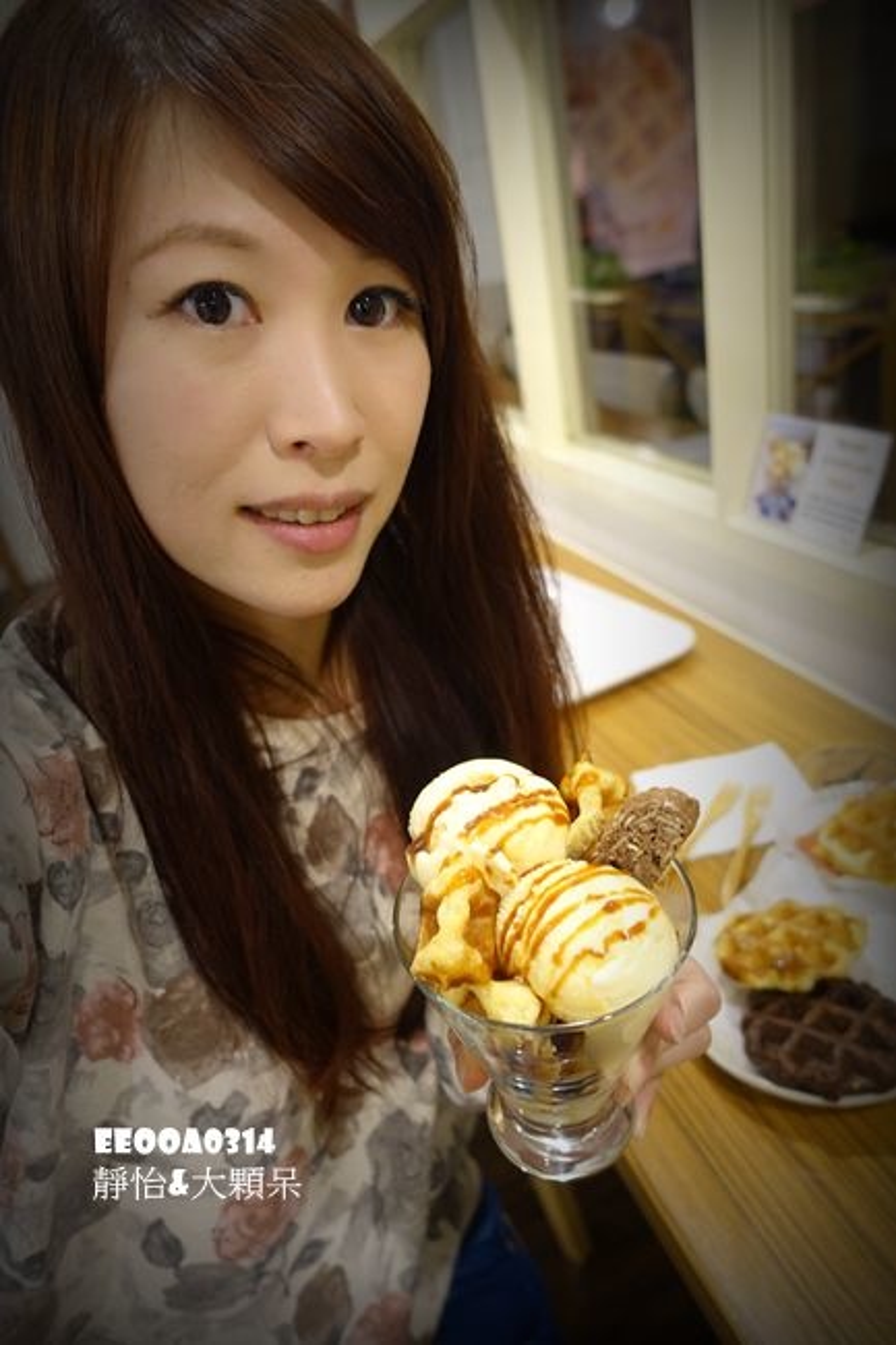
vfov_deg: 73.8
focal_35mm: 24
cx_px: 448
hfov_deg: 53.1
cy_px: 672
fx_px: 896
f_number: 1.8
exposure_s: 1/30
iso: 500
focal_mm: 8.8
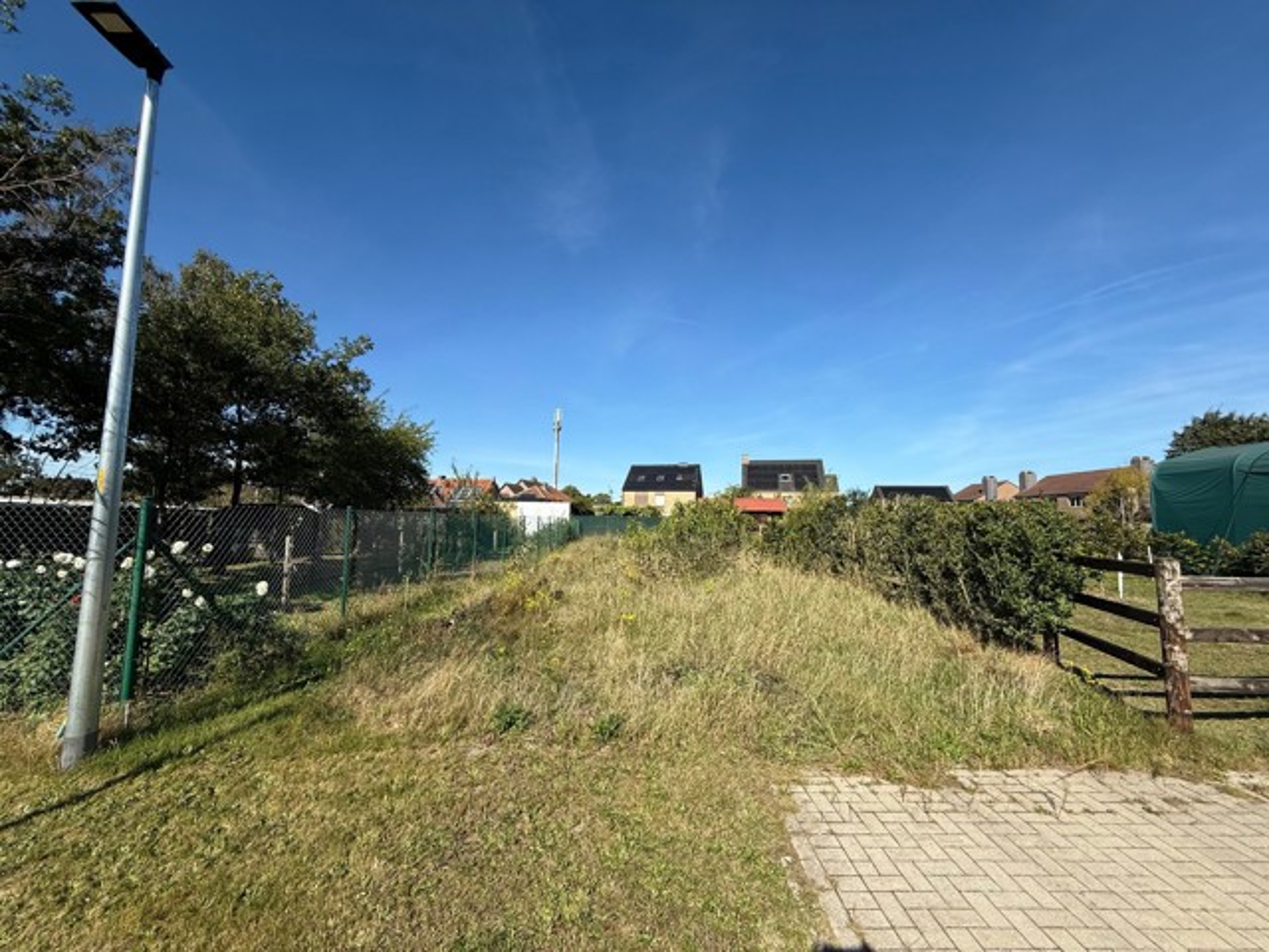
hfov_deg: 102.1
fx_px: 513
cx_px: 634
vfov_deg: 85.7
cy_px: 476
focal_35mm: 14
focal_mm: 2.22
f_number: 2.2
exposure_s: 1/2320
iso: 50
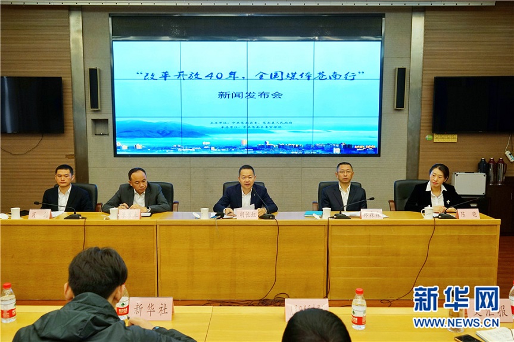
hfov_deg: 62.0
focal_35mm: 30
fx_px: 428
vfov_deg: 43.5
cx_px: 257
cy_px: 171
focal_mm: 30
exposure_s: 1/80
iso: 640
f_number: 5.6
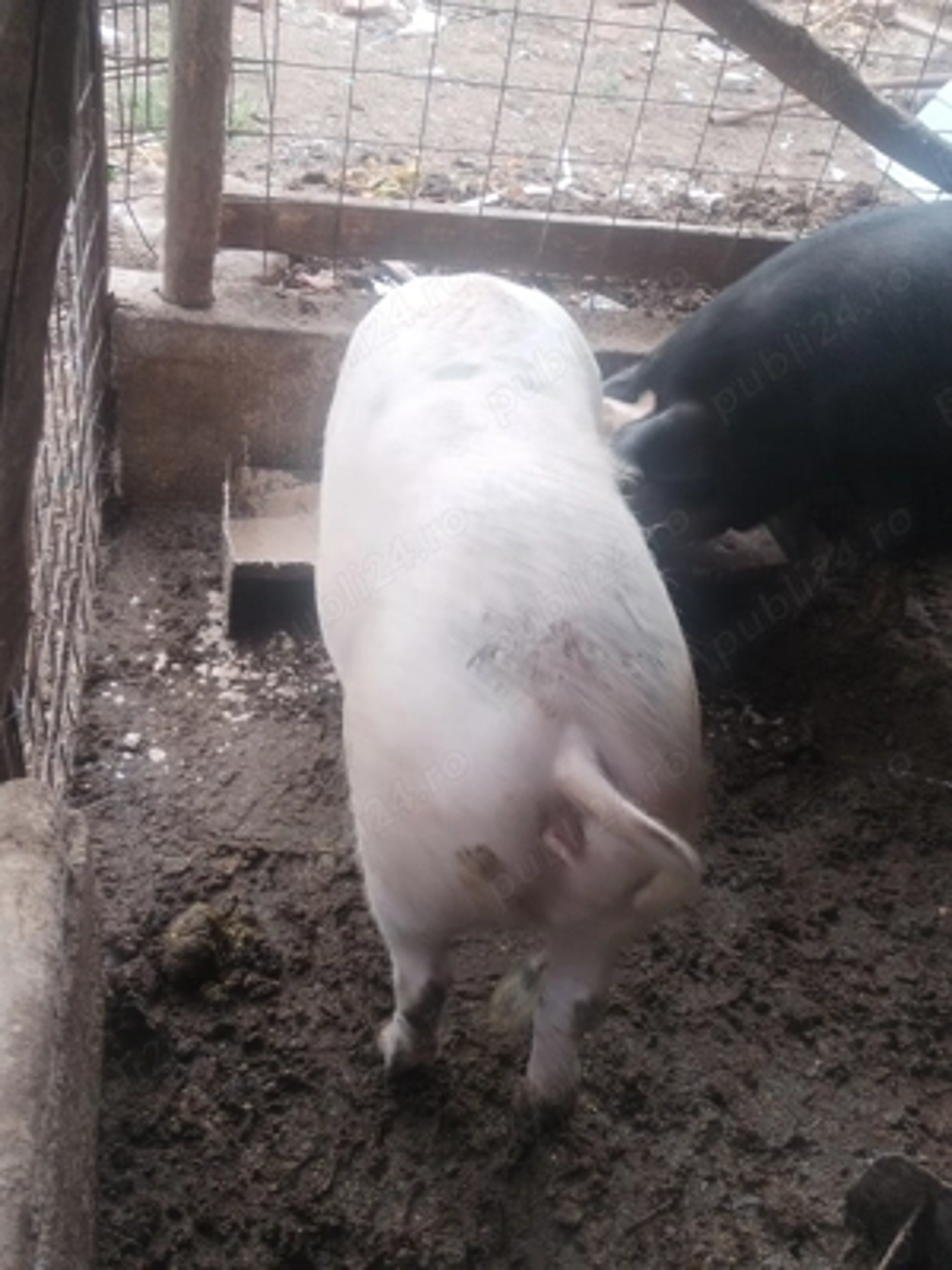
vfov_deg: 52.6
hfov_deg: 40.7
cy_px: 635
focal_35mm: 35
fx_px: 1283
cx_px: 476
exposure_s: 1/50
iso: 387
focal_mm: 4.75
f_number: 1.8
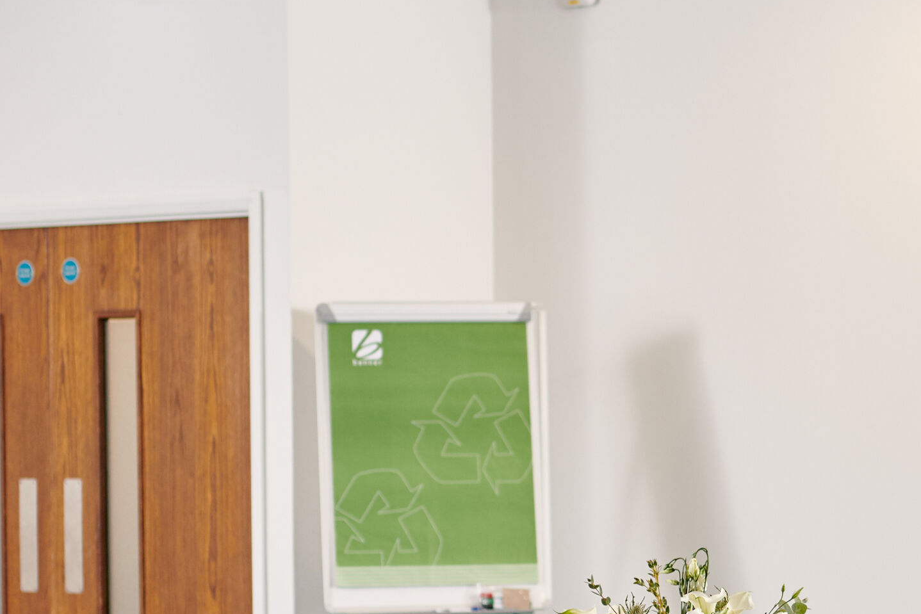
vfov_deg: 9.3
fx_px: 3735
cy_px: 642
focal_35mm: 146
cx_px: 692
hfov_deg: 14.0
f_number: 2.8
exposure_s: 1/60
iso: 200
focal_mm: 35
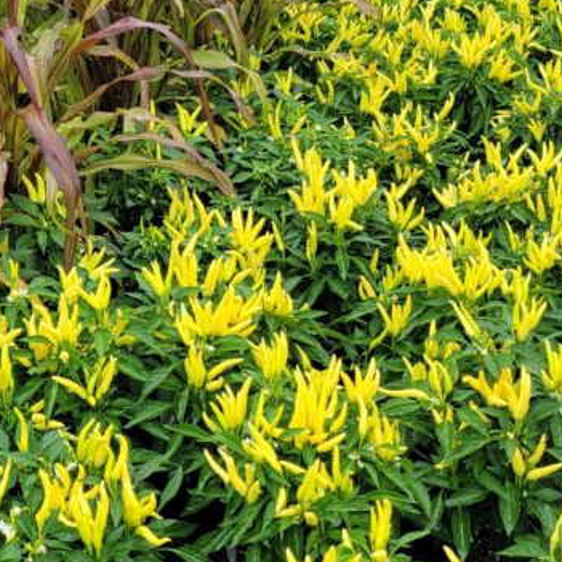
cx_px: 210
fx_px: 1231
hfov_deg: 25.6
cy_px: 207
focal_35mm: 67
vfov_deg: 25.6
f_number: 1.8
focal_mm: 5.4
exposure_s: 1/740
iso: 40
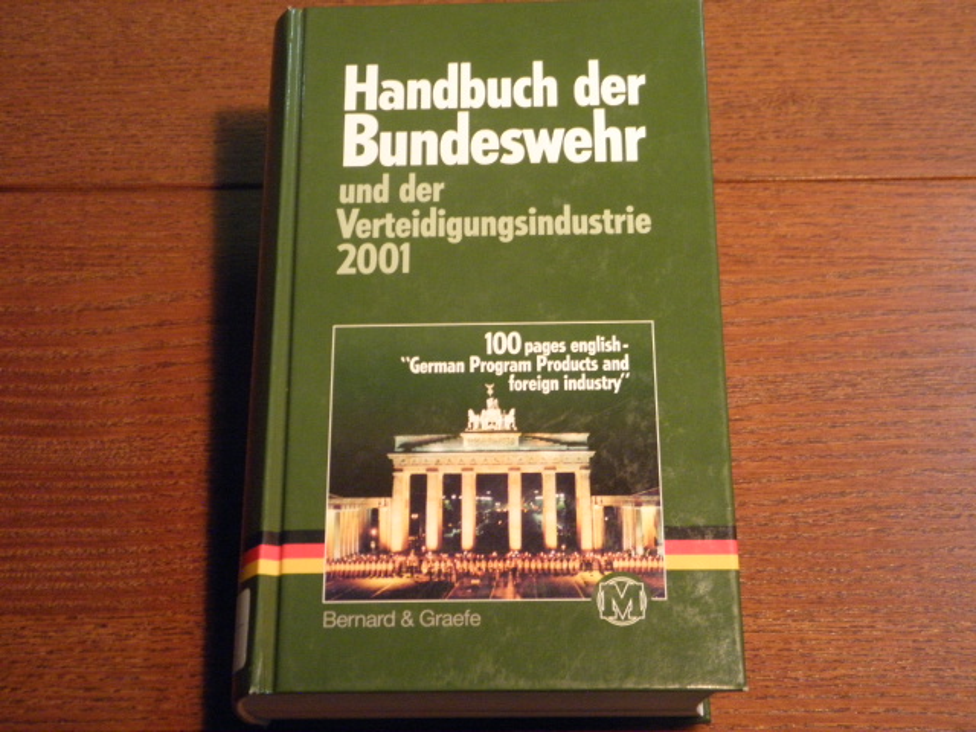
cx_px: 488
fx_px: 1523
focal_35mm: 54
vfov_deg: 27.0
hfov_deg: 35.5
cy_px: 366
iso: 400
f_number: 4.1
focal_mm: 9.7
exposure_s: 1/8
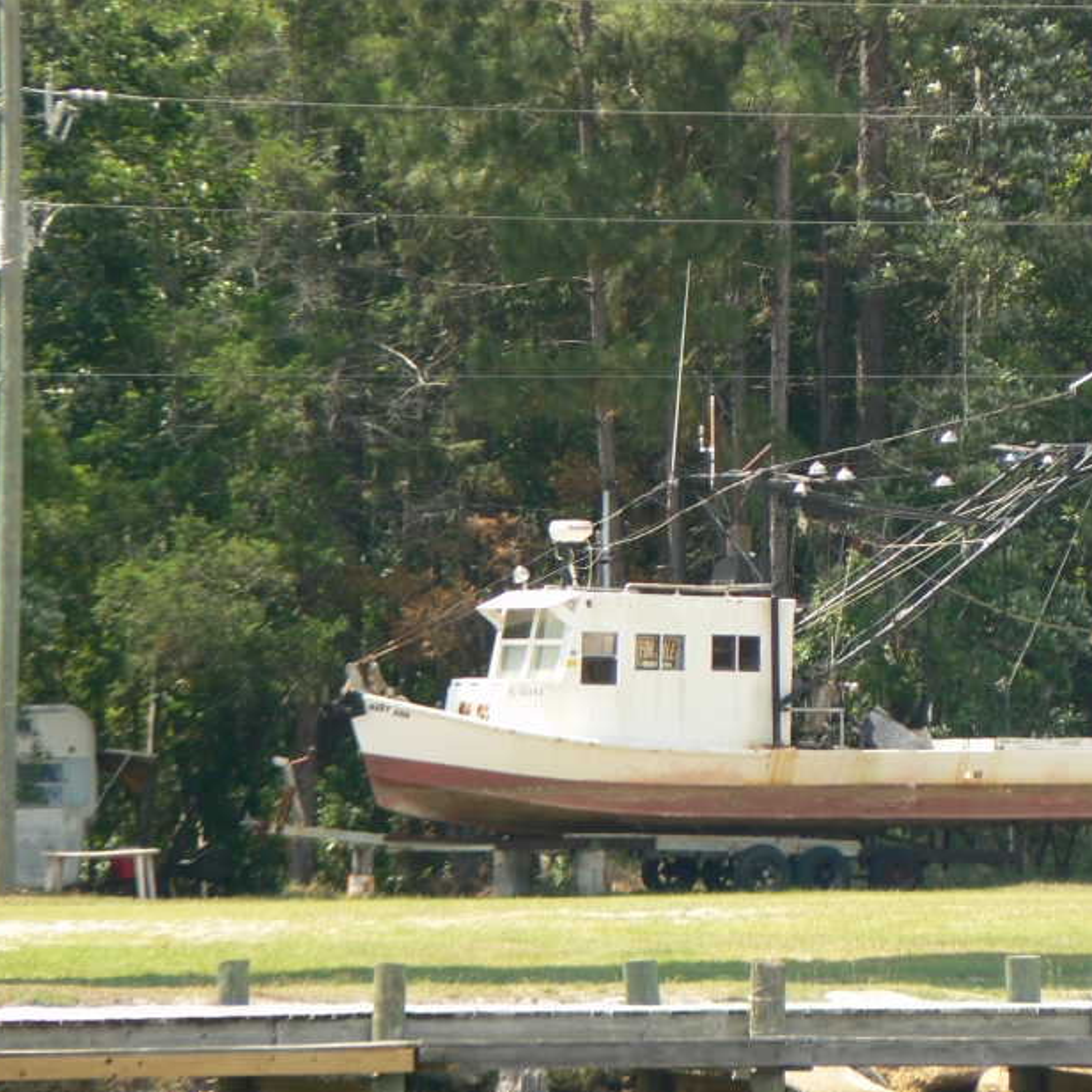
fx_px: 18238
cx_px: 594
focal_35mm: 511
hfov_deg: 3.4
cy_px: 546
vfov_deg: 3.4
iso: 80
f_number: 5.6
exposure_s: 1/200
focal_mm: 72
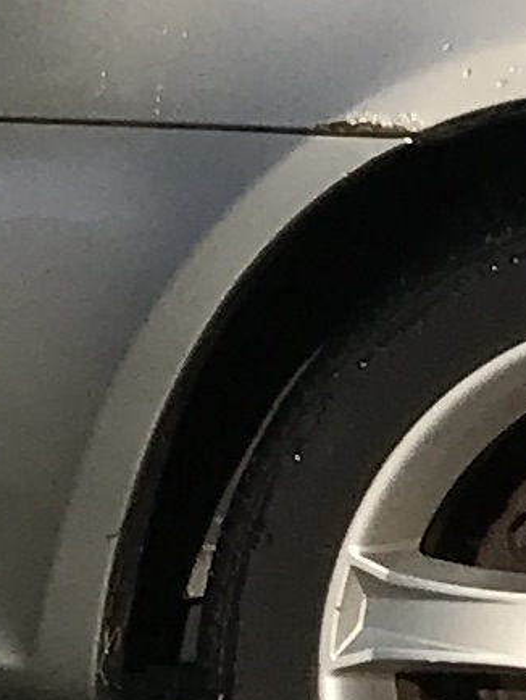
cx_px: 2306
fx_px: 5263
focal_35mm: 260
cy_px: -1255
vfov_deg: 7.0
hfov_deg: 5.0
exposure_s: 1/4566
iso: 20
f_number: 1.8
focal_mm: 3.99
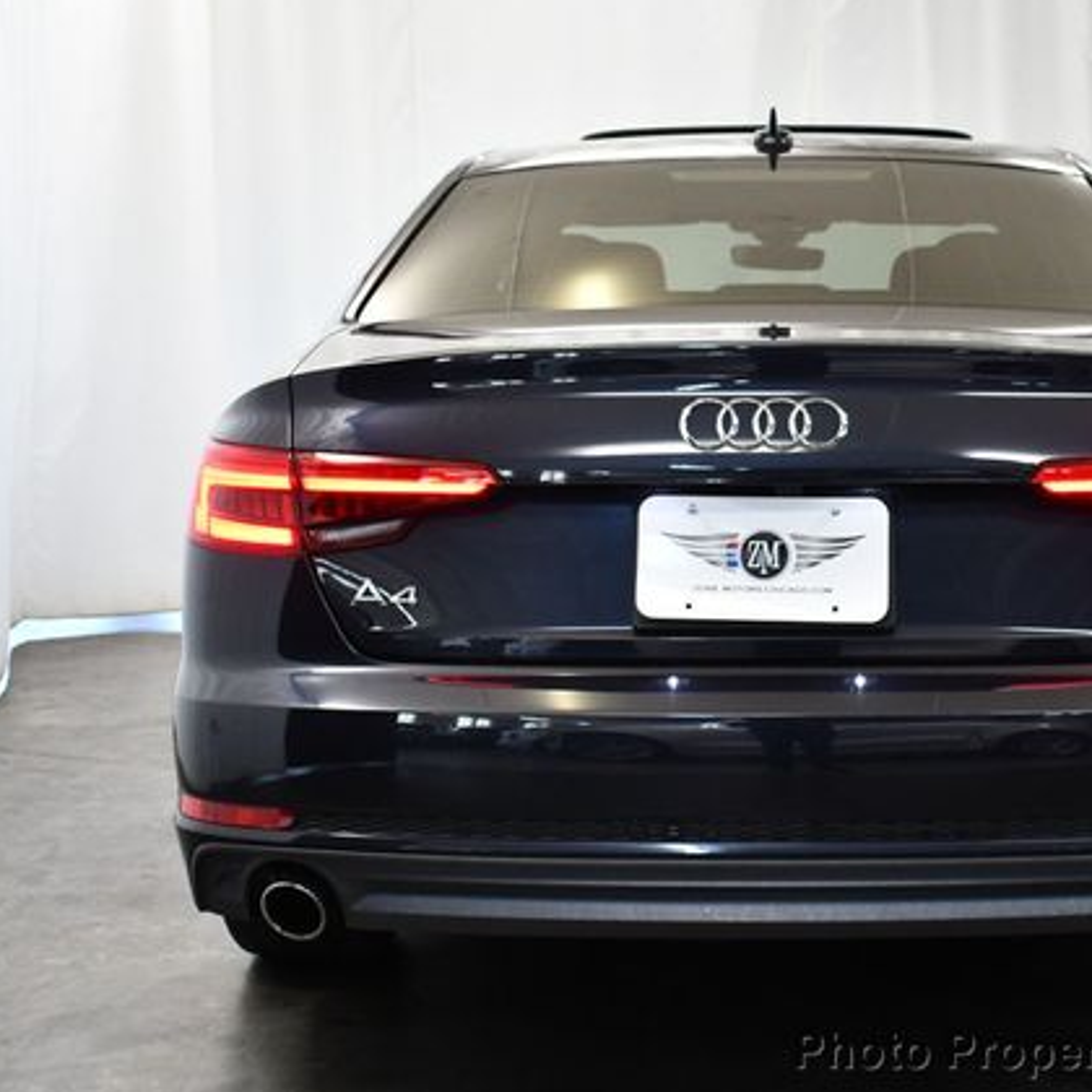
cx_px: 762
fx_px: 2034
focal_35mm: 57
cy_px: 543
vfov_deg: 30.0
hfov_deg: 29.7
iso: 1000
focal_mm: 22
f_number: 3.8
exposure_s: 1/125
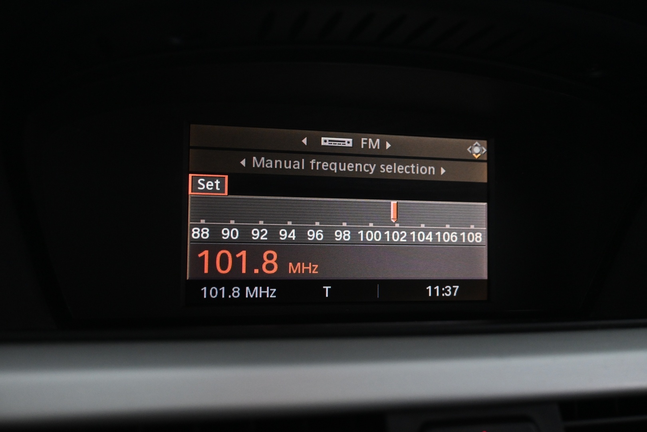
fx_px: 593
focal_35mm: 33
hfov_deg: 57.2
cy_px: 216
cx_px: 324
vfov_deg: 40.0
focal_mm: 22
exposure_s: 1/40
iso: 2000
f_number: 4
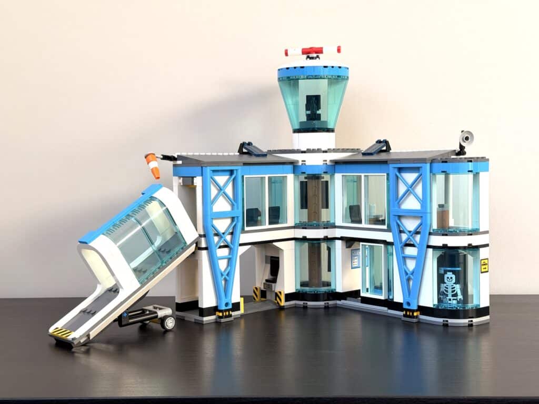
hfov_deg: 39.7
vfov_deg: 30.3
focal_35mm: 48
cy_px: 202
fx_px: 747
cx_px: 270
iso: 80
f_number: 1.78
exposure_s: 1/121
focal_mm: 6.76
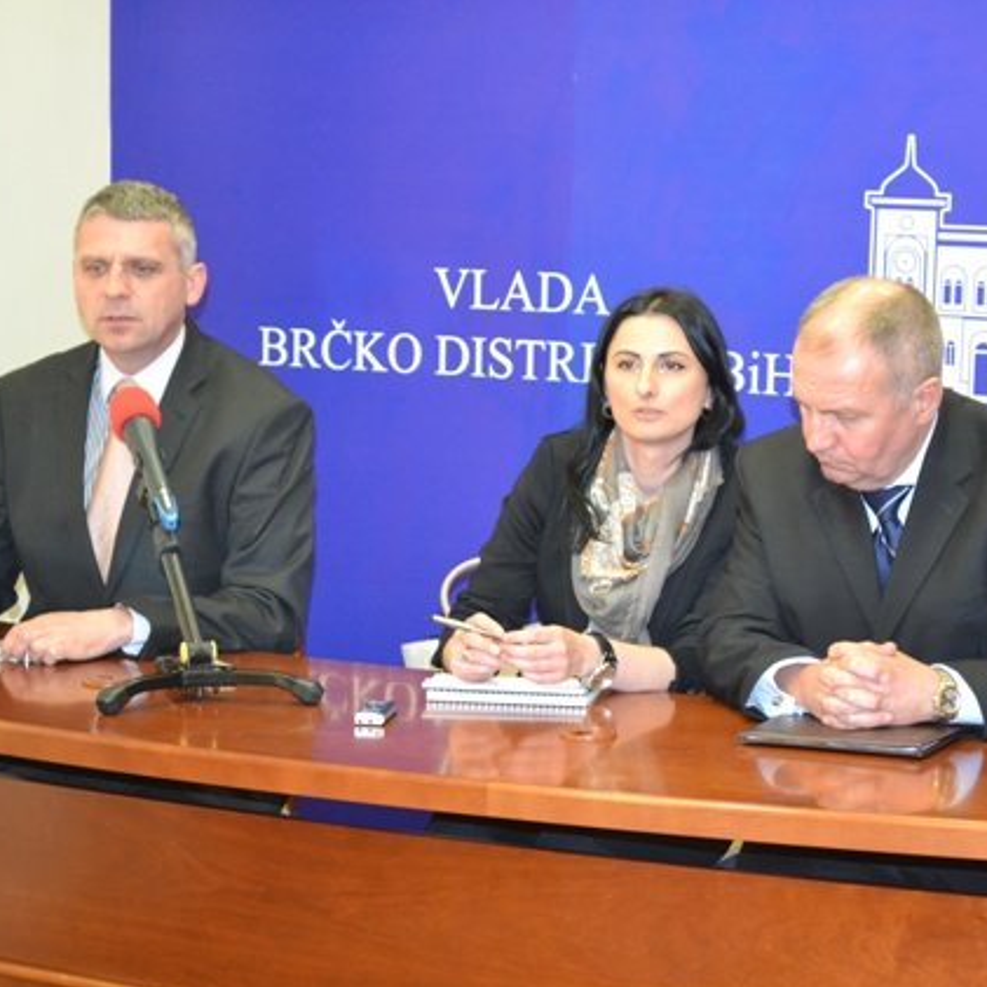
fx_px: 3000
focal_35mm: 93
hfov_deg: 18.7
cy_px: 498
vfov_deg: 18.7
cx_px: 612
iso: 2500
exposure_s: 1/60
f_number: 5.3
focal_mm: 48
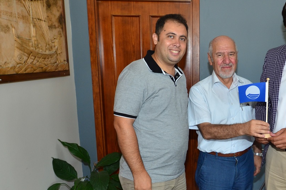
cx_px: 227
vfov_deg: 33.6
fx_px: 309
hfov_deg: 47.1
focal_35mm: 39
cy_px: 134
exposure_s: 1/60
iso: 400
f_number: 5.6
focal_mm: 13
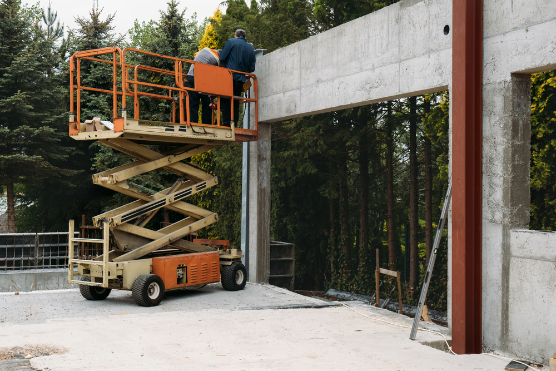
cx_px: 278
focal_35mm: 49
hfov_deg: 40.3
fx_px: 757
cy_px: 186
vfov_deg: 27.5
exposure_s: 1/250
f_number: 6.4
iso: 200
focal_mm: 32.9
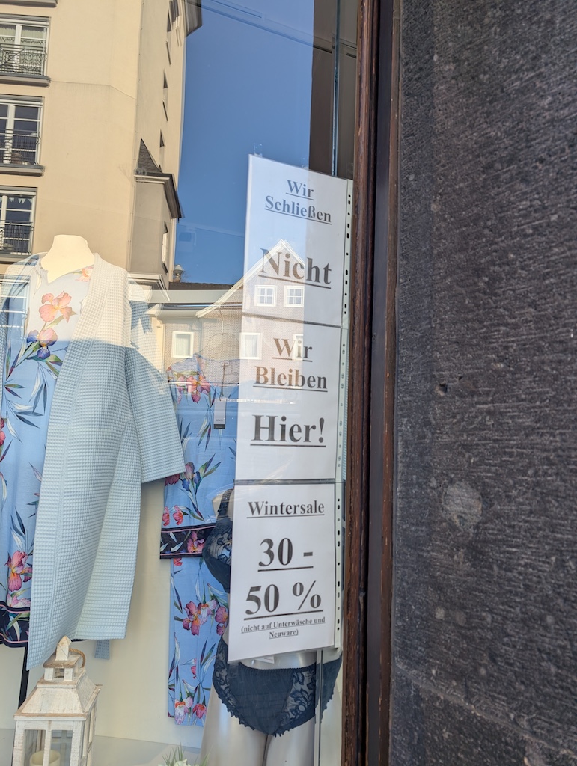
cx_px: 288
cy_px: 383
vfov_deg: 71.5
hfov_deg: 56.9
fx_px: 532
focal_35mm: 24
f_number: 1.68
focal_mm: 6.9
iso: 20
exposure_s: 1/202
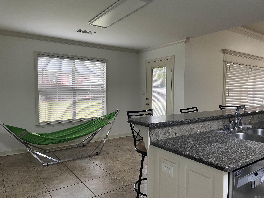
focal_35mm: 26
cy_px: 99
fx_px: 198
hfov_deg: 67.3
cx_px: 132
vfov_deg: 53.1
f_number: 1.6
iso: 100
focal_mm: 4.2
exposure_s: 1/60
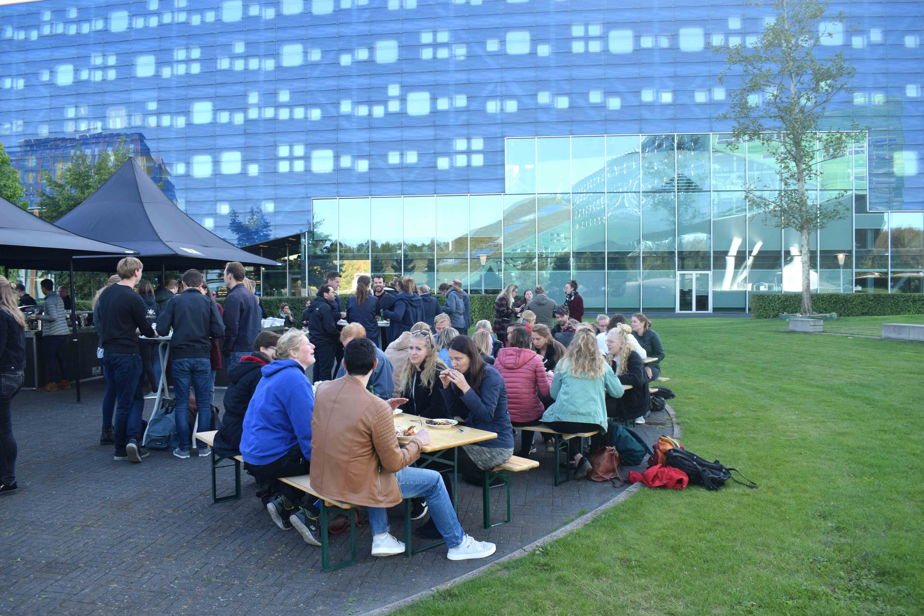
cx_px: 462
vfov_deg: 47.9
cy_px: 308
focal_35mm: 27
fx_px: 693
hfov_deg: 67.4
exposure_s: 1/160
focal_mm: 18
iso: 400
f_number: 6.3
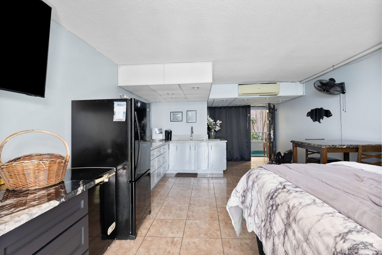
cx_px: 191
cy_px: 128
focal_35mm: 18
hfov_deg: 90.0
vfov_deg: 67.4
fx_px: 191
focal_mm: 18
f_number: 6.3
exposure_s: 1/50
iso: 4000
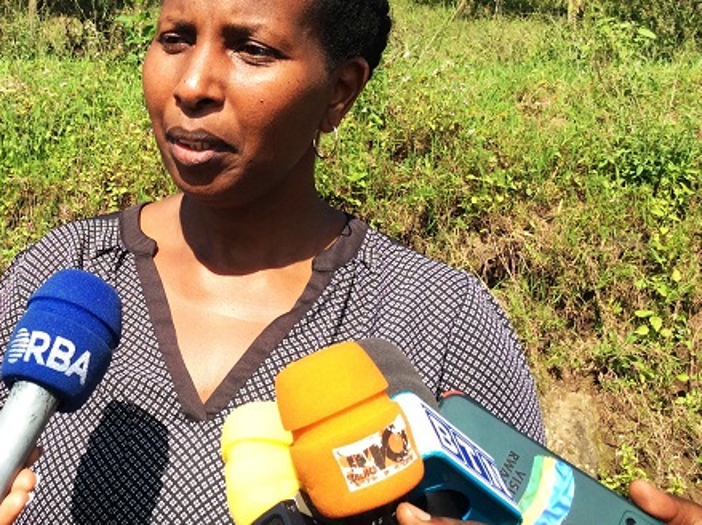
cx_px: 162
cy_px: 162
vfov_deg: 28.3
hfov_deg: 36.5
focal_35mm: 51
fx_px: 1033
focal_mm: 3.3
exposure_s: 1/841
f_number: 2.4
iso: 32
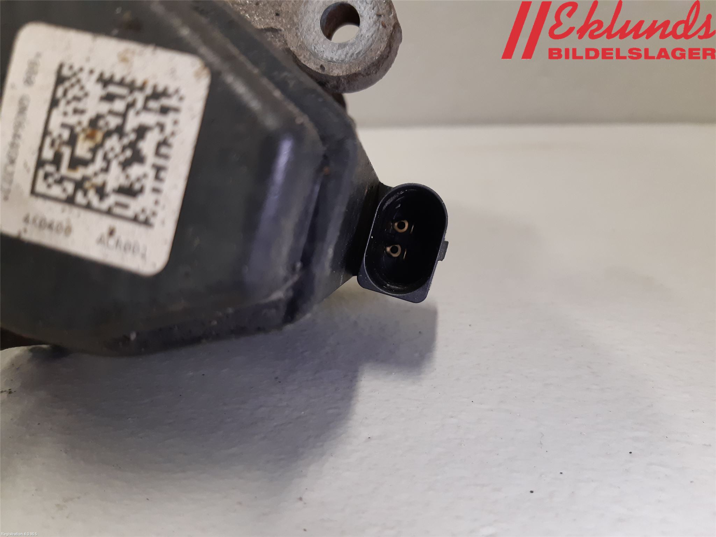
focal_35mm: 26
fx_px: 538
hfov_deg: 67.3
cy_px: 268
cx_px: 358
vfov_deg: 53.1
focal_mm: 3.93
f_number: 1.7
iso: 160
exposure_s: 1/50
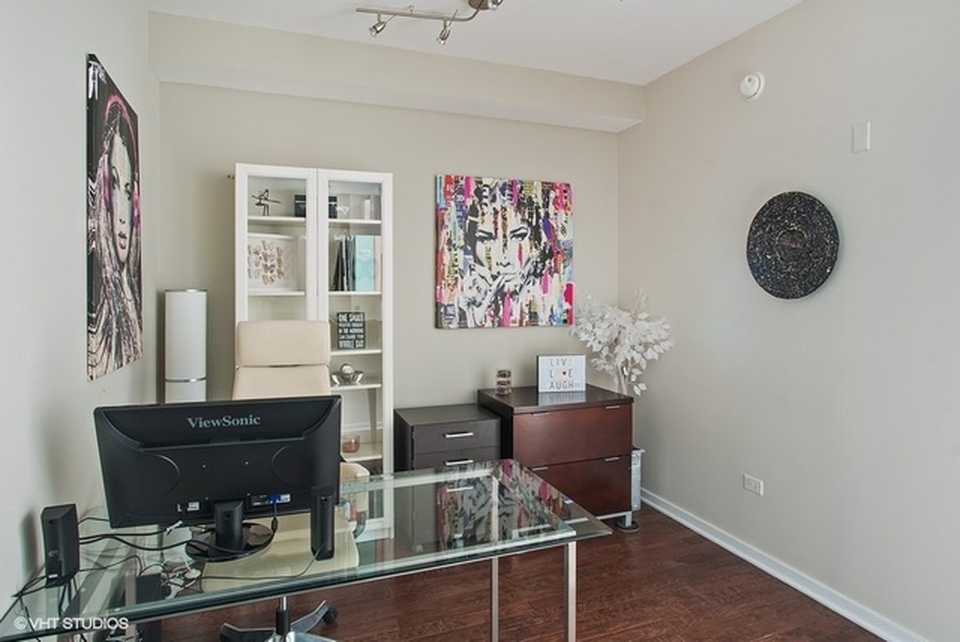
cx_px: 480
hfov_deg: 83.9
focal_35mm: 20
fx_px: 534
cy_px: 321
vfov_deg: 62.0
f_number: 8
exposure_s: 15
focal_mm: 20
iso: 200
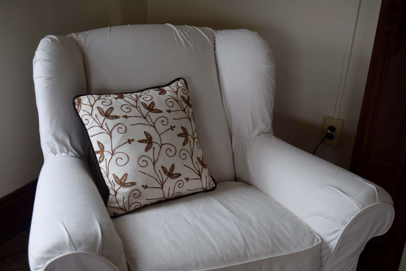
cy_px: 136
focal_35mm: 48
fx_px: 542
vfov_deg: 28.1
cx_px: 203
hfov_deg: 41.1
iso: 560
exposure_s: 1/125
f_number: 5.6
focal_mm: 32
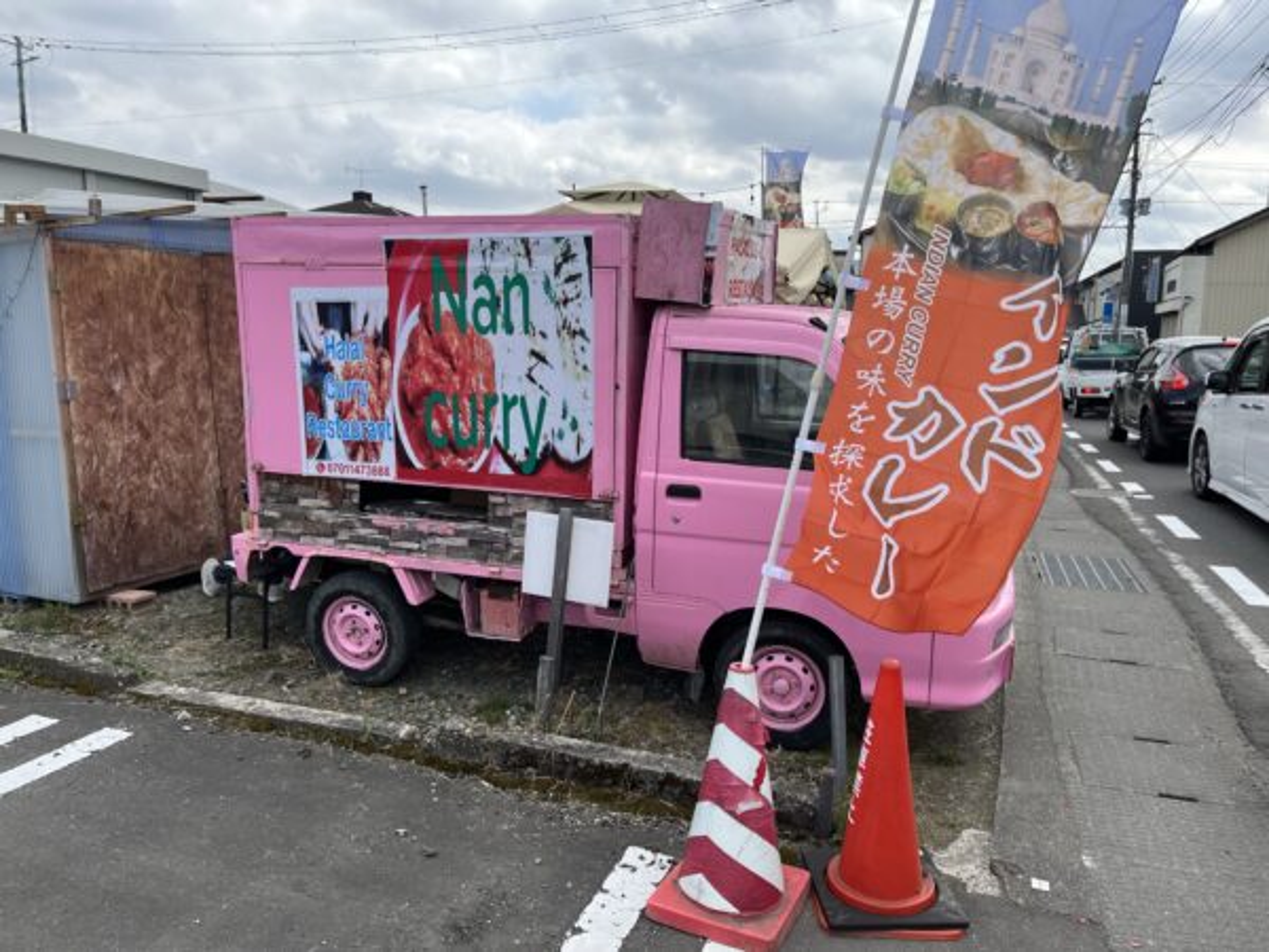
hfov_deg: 67.3
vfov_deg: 53.1
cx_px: 634
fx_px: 953
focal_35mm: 26
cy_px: 476
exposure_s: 1/2062
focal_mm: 5.1
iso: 50
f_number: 1.6
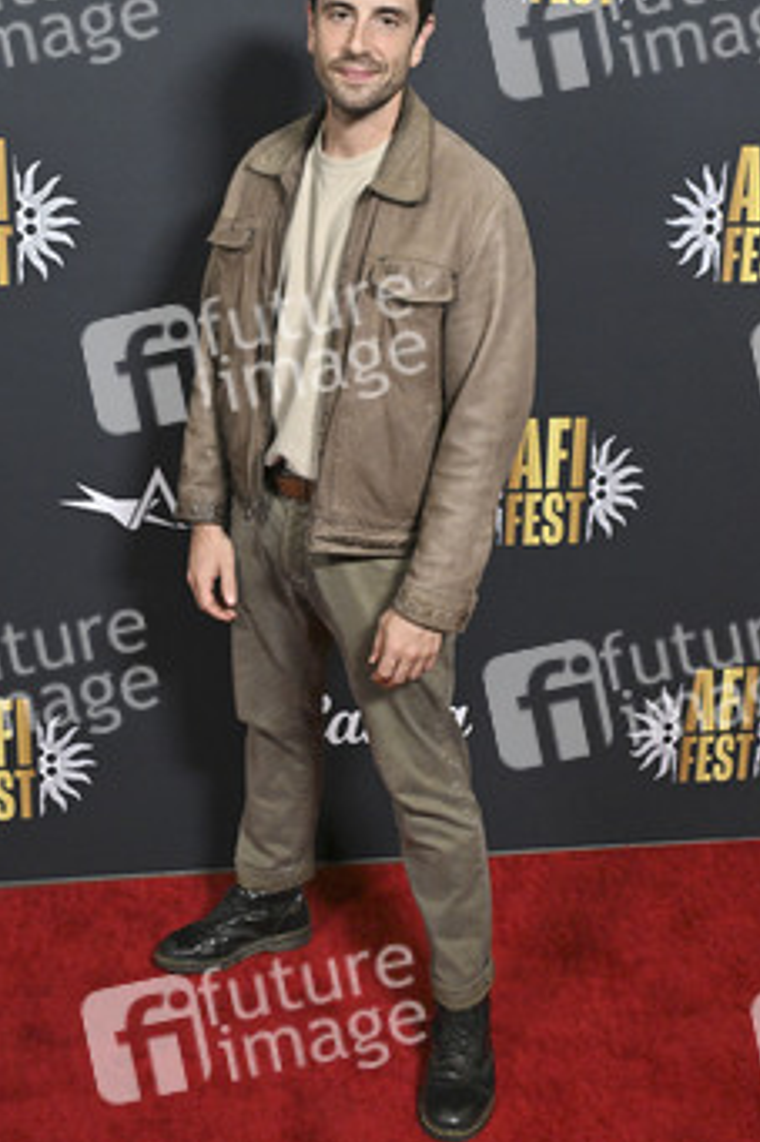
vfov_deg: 47.4
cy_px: 522
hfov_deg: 32.6
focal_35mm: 41
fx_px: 1300
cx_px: 352
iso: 2500
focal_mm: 35
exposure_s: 1/320
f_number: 6.3
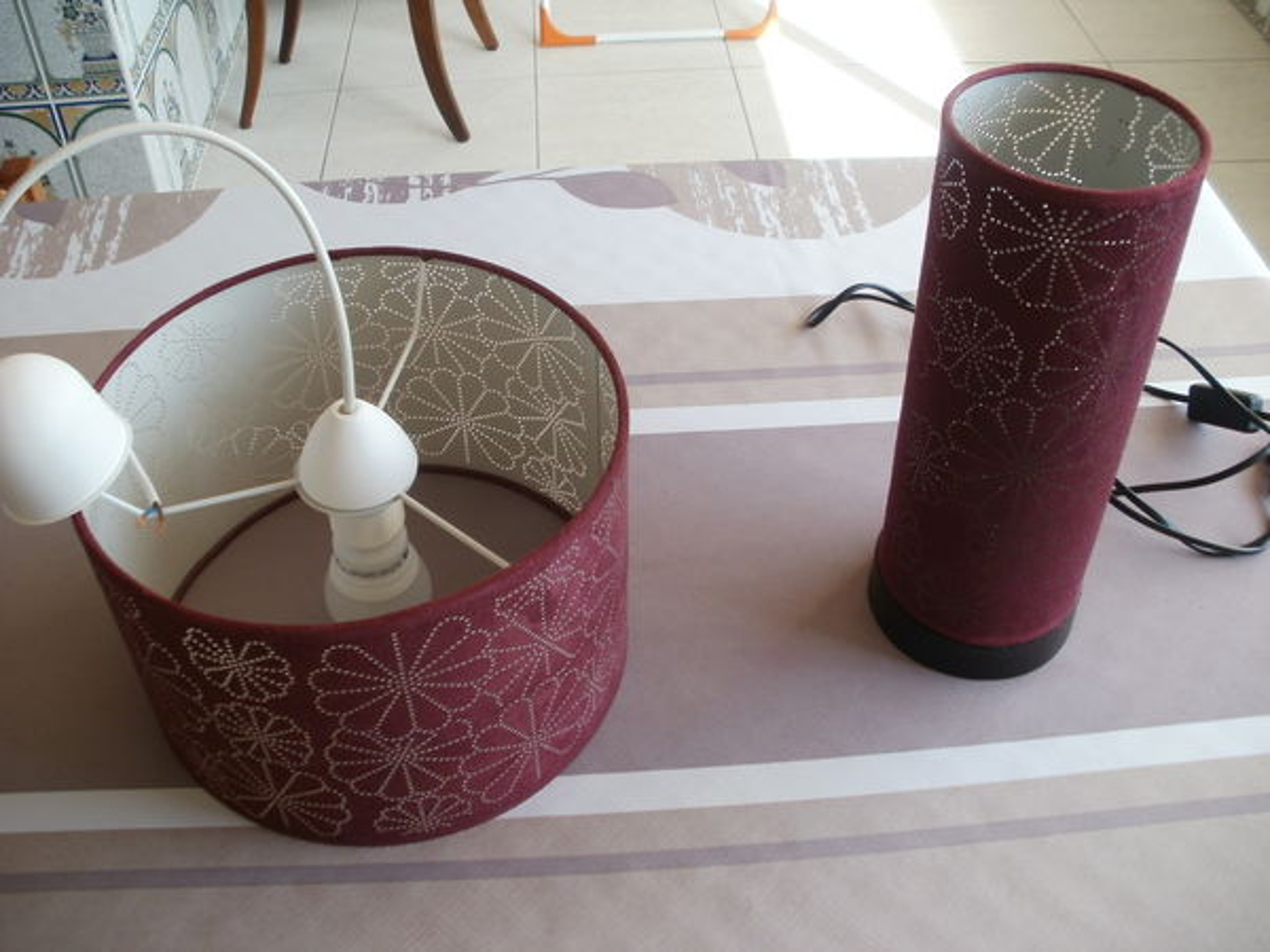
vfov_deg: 39.7
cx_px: 635
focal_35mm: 36
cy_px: 476
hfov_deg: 51.4
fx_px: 1321
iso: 100
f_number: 3.5
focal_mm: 6.3
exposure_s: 1/50
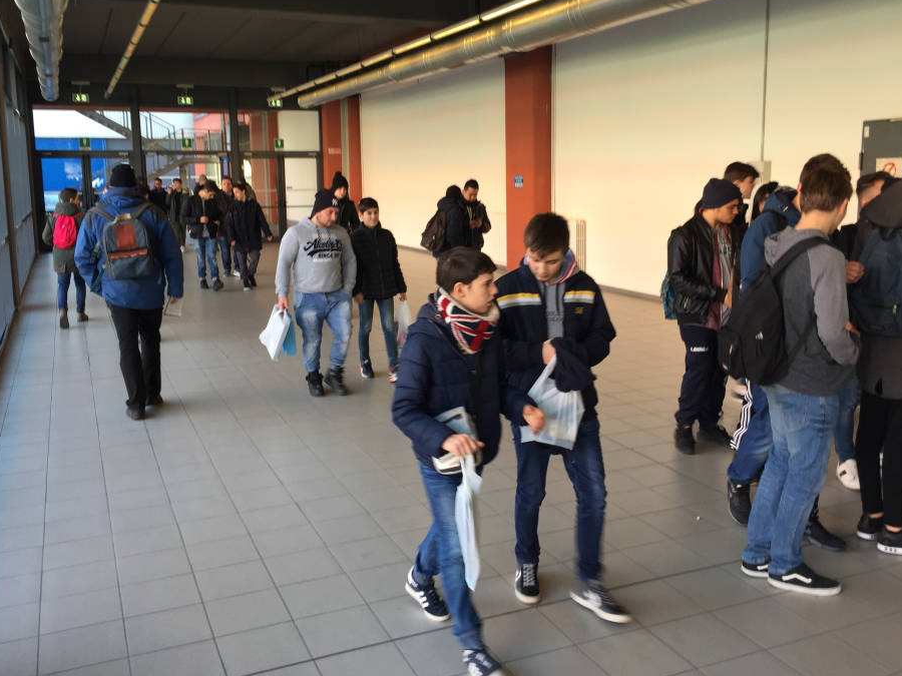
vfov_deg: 42.9
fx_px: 860
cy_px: 292
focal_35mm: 33
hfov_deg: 55.3
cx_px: 443
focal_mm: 4.15
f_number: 2.2
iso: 40
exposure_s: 1/50
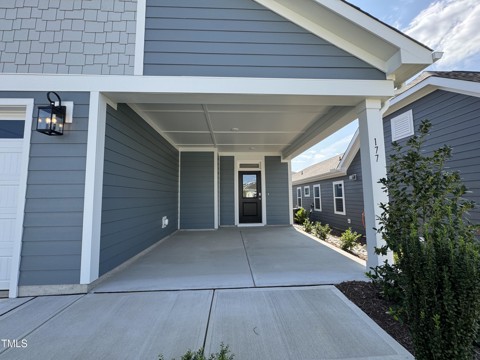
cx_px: 240
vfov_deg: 85.7
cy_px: 180
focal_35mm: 14
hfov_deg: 102.1
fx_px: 194
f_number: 2.2
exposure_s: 1/397
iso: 40
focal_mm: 2.22
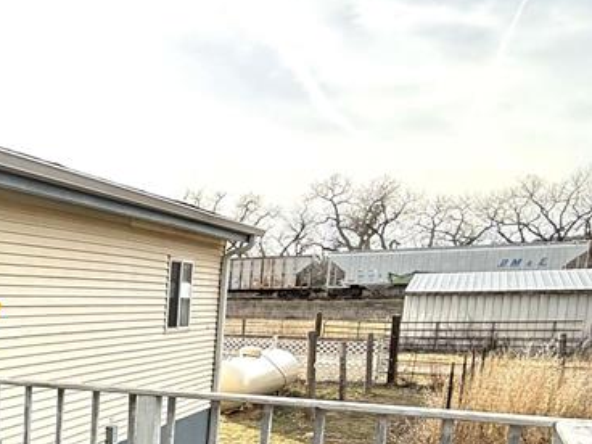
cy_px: 401
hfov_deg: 33.3
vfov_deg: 34.7
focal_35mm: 39
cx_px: -198
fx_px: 667
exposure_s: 1/281
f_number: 2.2
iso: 50
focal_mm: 2.22
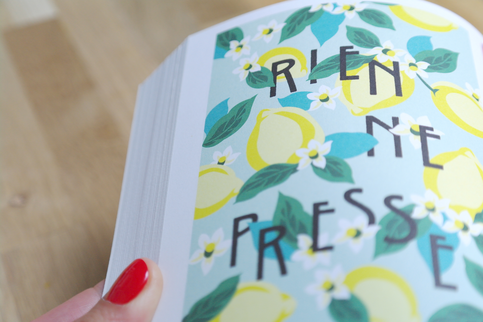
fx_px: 751
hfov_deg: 35.7
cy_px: 161
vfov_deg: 24.2
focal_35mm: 56
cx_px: 242
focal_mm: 37
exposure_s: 1/60
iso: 200
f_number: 4.5
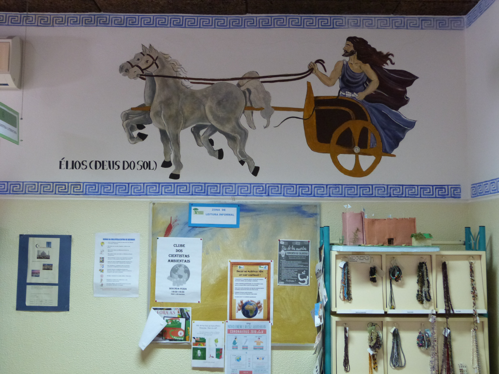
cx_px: 250
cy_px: 187
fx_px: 577
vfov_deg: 36.0
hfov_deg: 46.8
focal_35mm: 40
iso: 400
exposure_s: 1/15
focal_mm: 7.1
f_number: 3.1
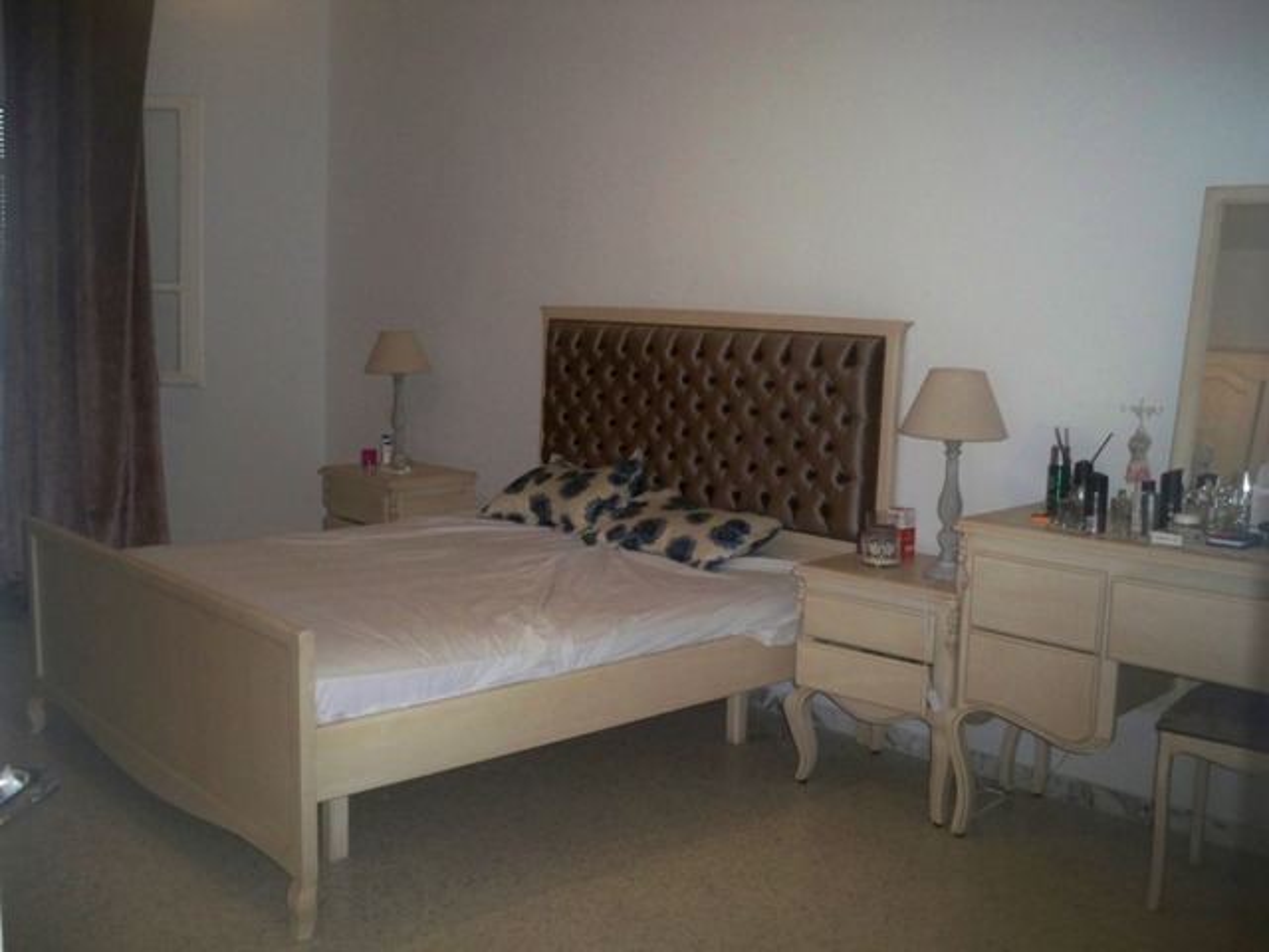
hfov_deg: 52.6
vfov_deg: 40.7
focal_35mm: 35
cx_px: 634
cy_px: 476
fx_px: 1283
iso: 400
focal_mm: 6.3
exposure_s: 1/60
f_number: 3.1
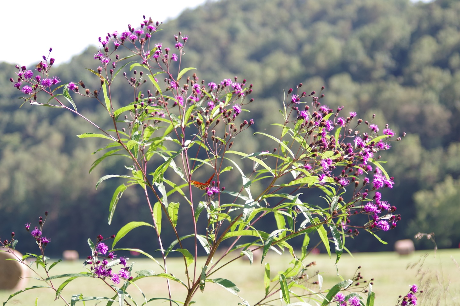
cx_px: 230
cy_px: 153
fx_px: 1469
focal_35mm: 115
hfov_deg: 17.8
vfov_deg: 11.9
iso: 100
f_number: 5.6
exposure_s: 1/100
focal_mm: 77
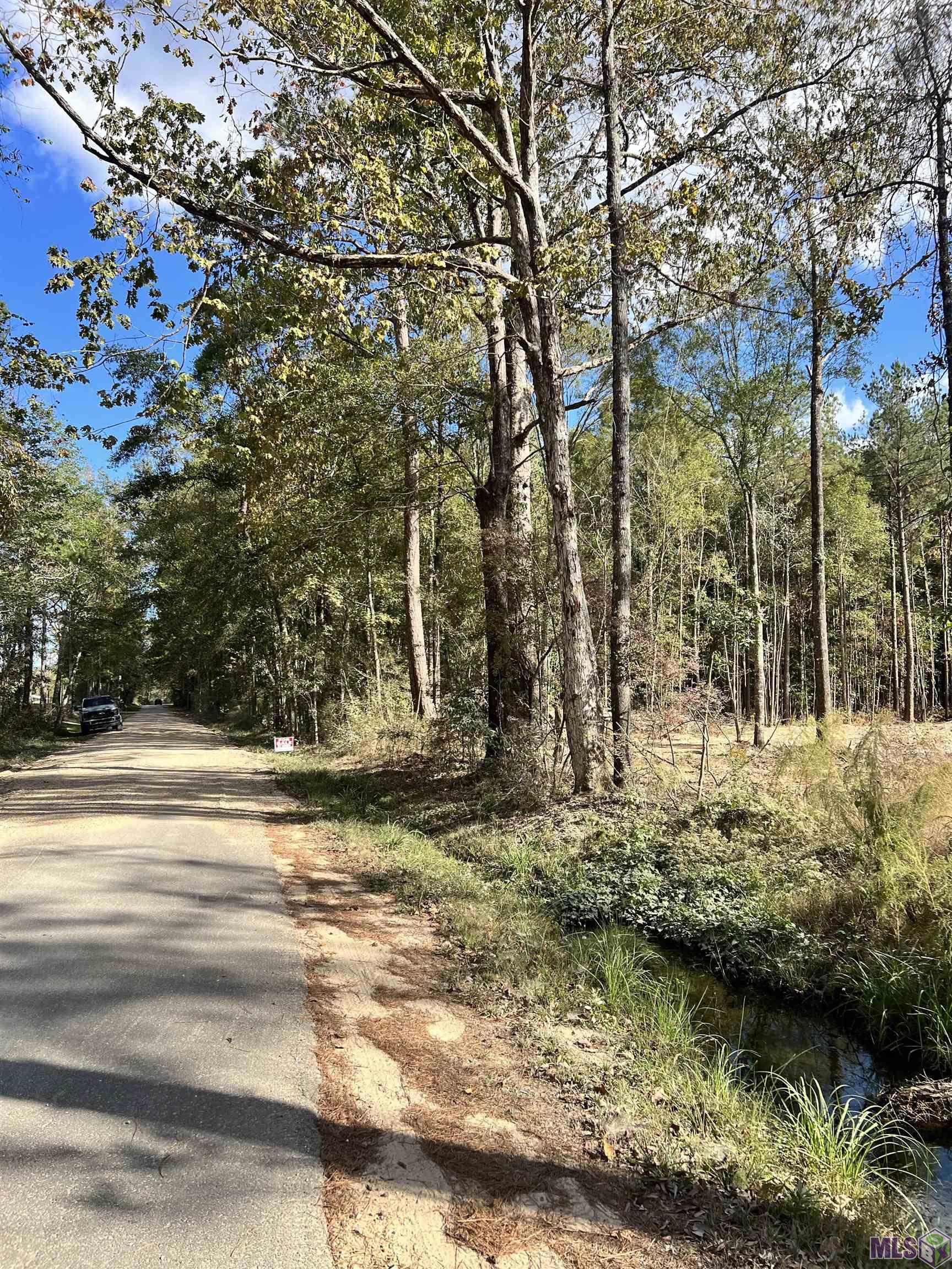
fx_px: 953
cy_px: 634
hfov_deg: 53.1
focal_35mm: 26
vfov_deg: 67.3
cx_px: 476
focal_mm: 5.7
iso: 50
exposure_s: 1/1724
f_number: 1.5
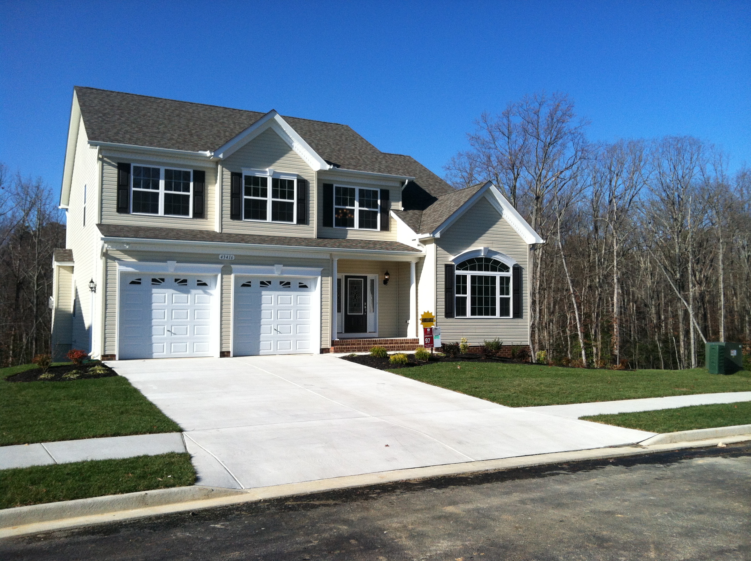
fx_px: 758
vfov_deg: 40.6
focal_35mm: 35
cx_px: 376
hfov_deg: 52.7
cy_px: 280
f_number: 2.8
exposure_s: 1/1667
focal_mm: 3.85
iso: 80
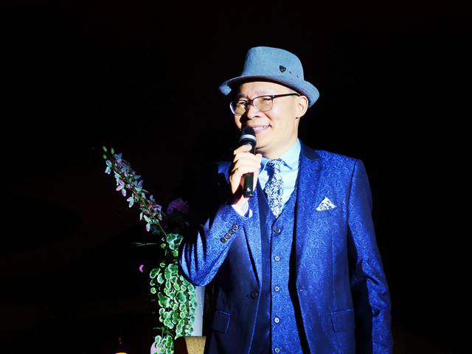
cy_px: 177
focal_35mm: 106
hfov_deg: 18.5
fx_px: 1445
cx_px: 236
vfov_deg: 14.0
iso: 50
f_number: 2.4
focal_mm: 7.48
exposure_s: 1/132
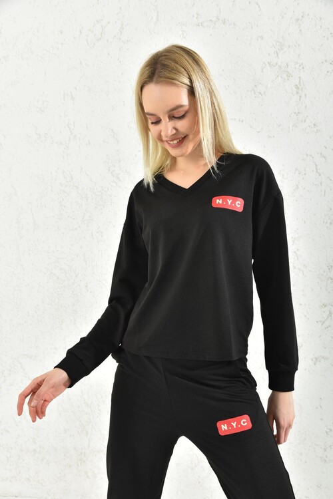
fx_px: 499
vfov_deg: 53.1
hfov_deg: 36.9
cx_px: 166
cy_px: 250
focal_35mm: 36
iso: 100
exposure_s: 1/160
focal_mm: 36
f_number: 7.1
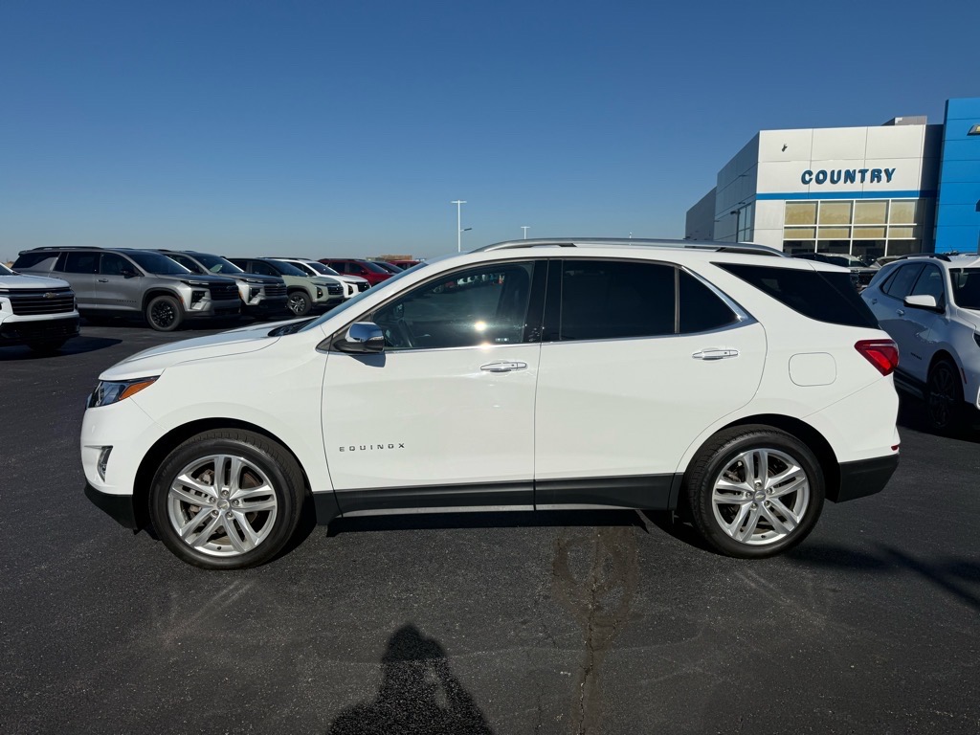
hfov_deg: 71.6
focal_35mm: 24
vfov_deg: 56.8
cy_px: 368
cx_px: 490
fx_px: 679
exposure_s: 1/14286
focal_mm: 6.76
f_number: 1.78
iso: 64
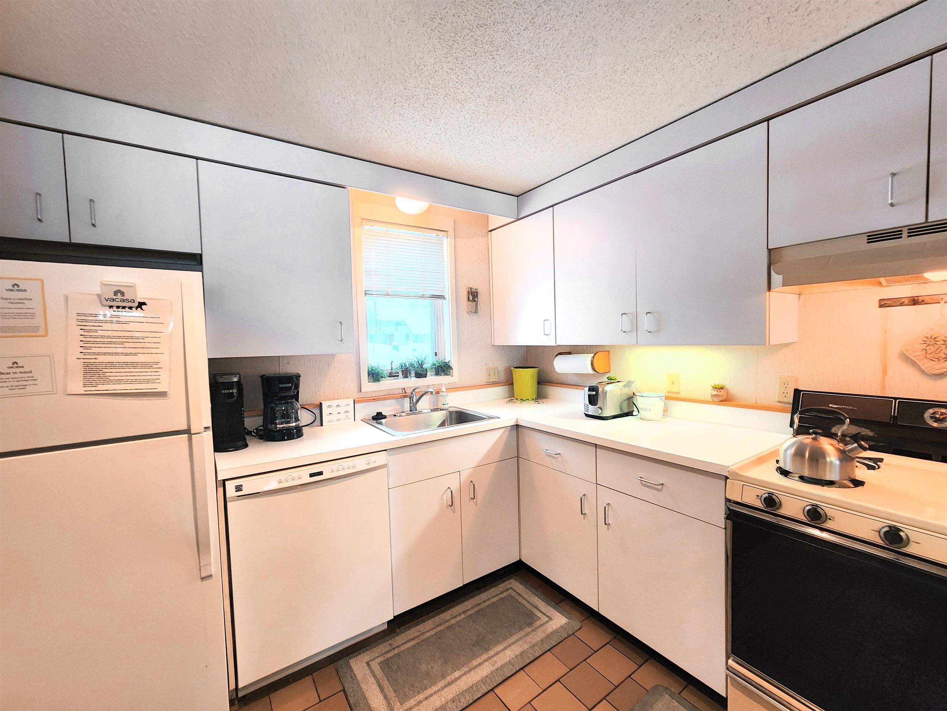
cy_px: 356
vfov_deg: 89.9
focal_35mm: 13
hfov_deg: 106.2
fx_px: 356
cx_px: 474
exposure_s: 1/60
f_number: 2.2
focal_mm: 2.2
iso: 250
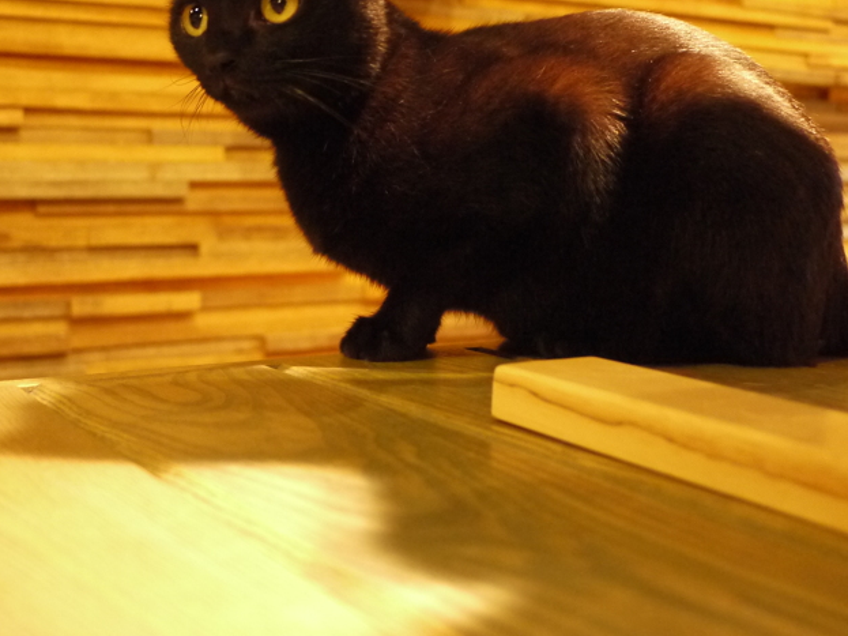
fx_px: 1127
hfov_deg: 41.2
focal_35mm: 46
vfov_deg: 31.5
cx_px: 396
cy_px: 331
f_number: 2.5
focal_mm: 14
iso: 1000
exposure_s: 1/15
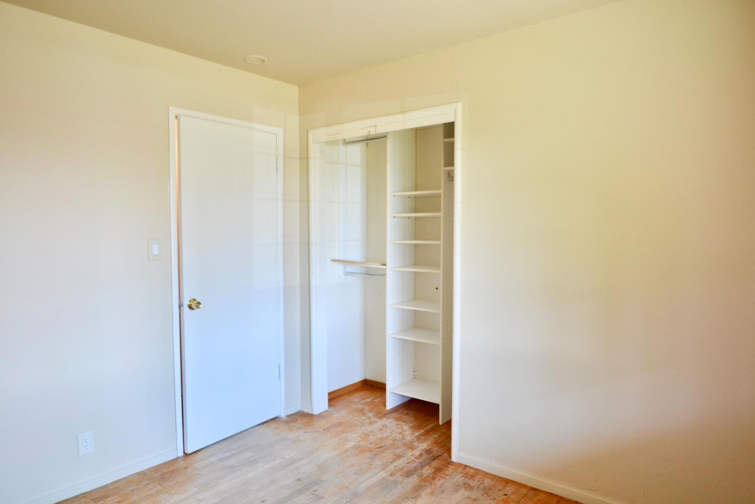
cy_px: 252
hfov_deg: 77.3
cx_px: 378
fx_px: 472
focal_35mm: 22
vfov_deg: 56.1
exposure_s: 1/60
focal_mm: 15
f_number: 4
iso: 450
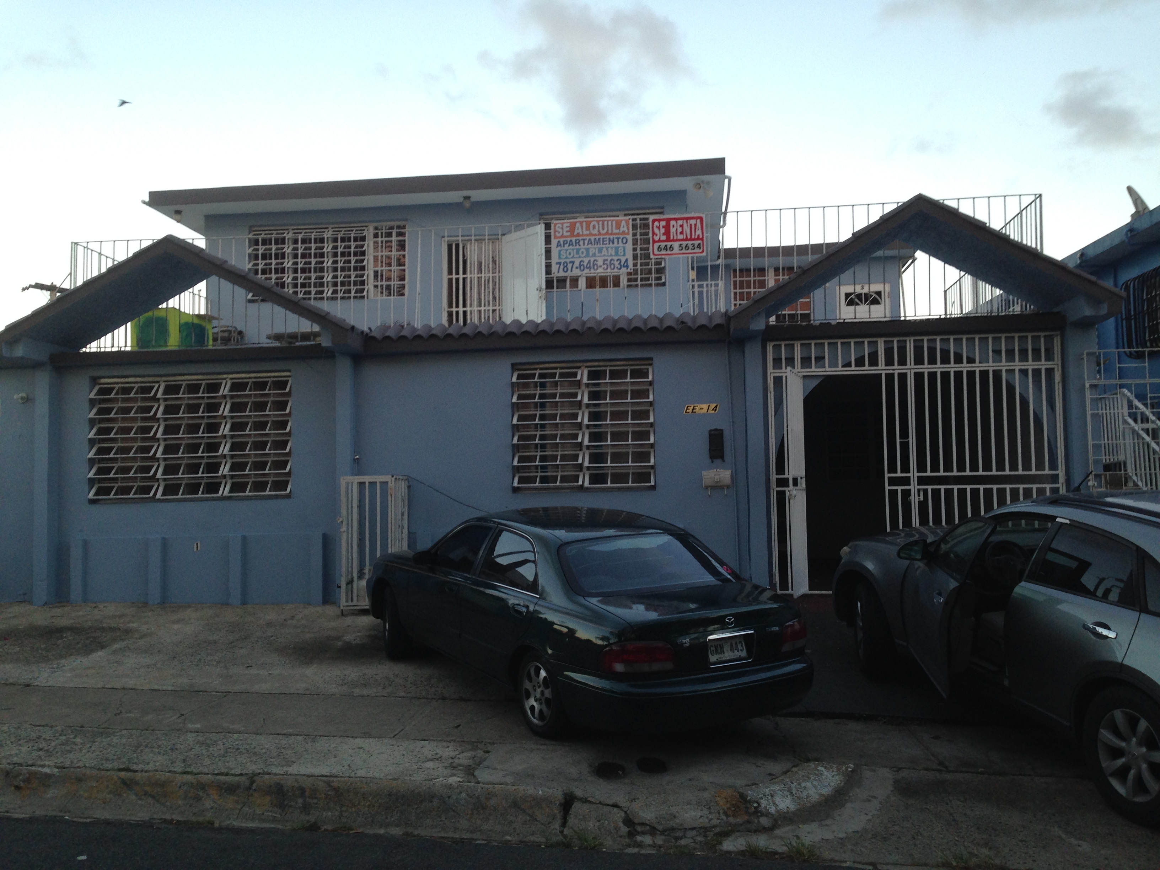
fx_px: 1106
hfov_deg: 55.4
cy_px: 435
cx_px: 580
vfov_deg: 42.9
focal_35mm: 33
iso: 64
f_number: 2.4
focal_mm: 4.12
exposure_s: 1/120
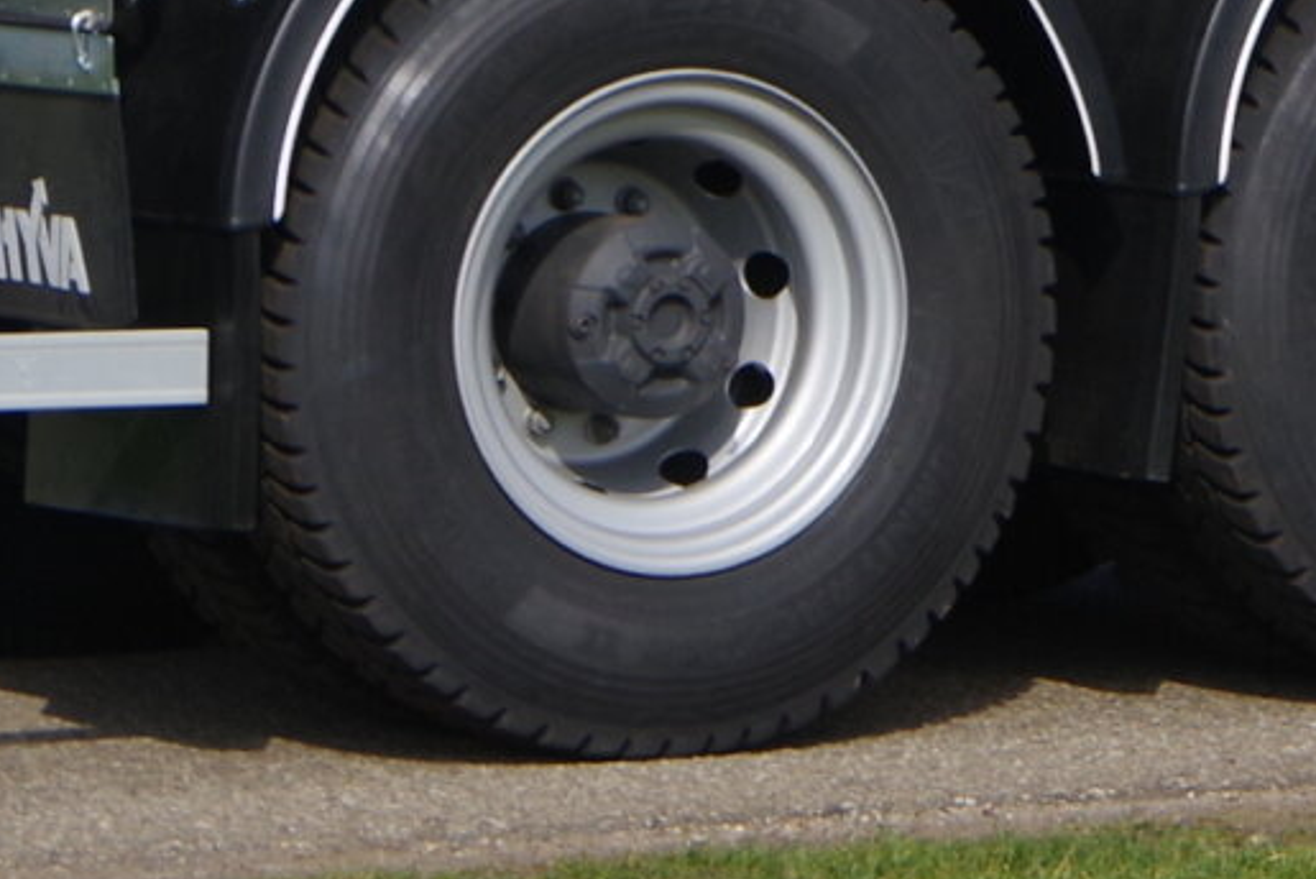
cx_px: 1937
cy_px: -689
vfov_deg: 4.6
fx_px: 10899
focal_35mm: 298
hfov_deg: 6.8
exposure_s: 1/800
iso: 200
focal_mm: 40
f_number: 6.3
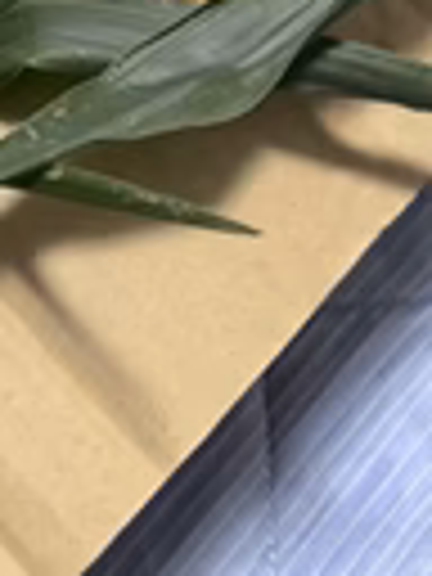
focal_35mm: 75
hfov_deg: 18.1
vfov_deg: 23.4
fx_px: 1248
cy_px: -140
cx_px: -153
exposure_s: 1/52
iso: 200
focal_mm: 6.76
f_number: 1.78
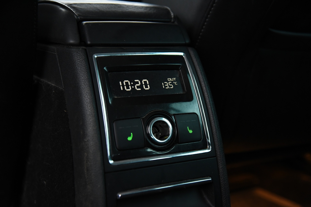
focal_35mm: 55
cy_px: 104
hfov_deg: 36.2
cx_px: 156
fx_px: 475
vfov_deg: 24.6
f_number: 4
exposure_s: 1/20
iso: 4000
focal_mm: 55
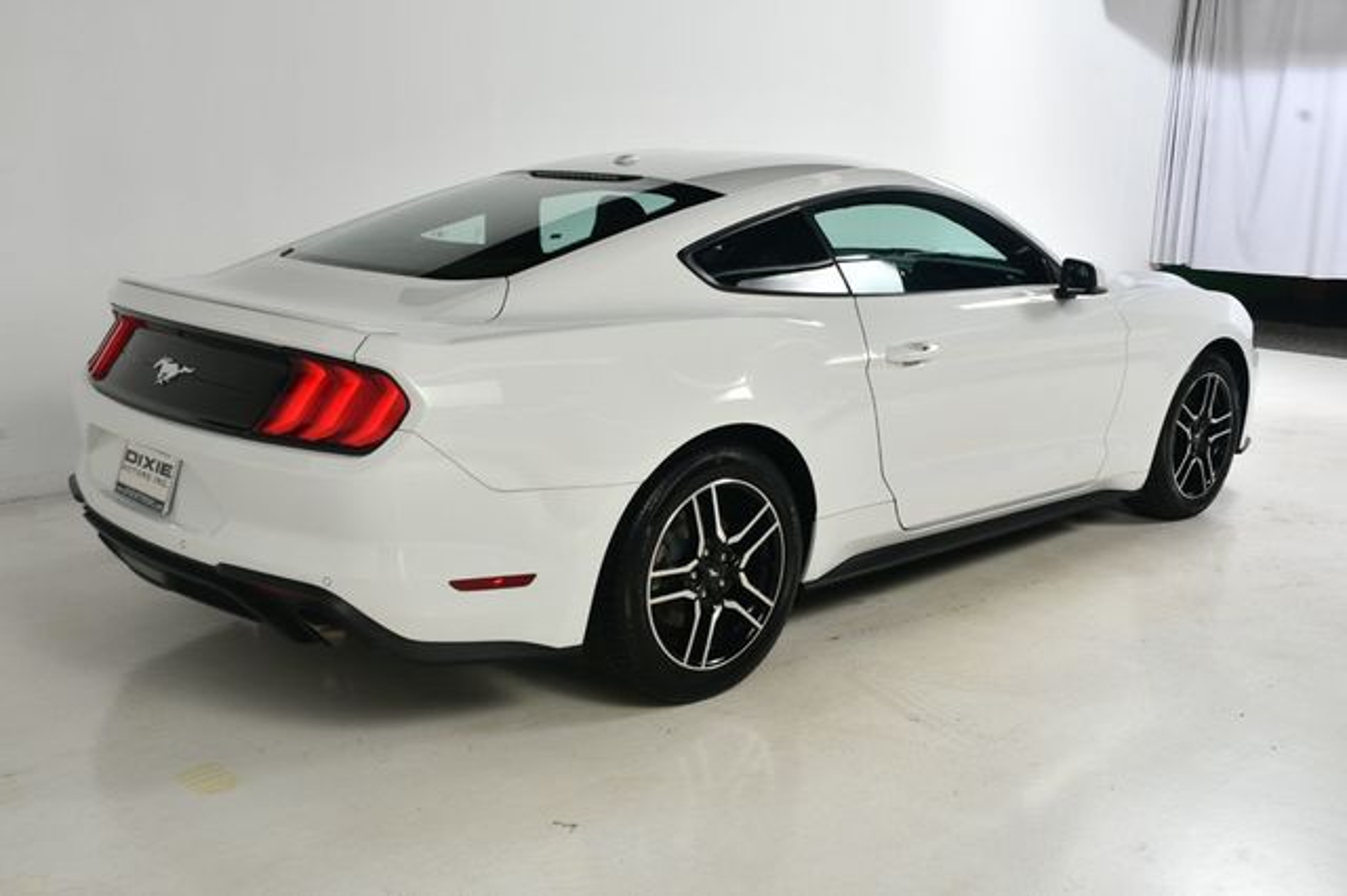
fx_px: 1346
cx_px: 674
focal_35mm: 36
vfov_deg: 36.8
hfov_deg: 53.2
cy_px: 448
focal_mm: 24
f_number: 13
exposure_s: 1/160
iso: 100
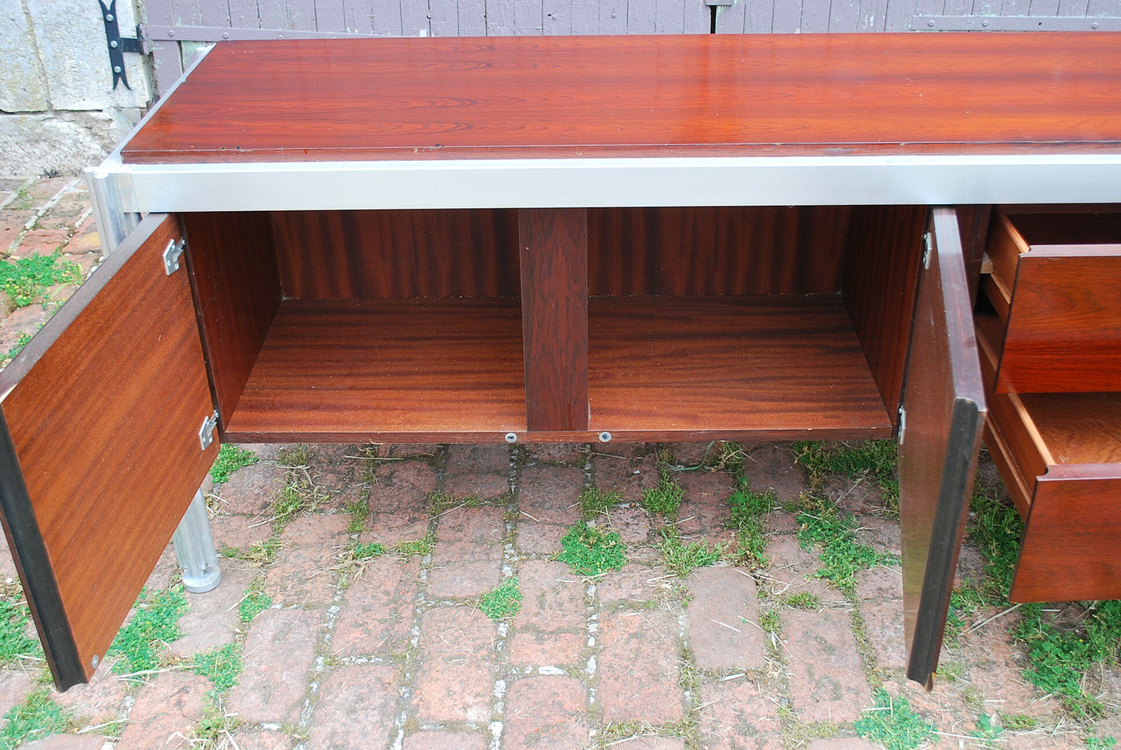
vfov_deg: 37.0
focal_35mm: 36
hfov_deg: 53.1
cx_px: 560
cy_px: 375
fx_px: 1122
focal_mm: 24
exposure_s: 1/80
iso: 200
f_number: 4.2
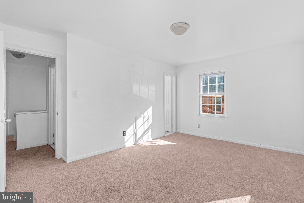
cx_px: 152
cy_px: 102
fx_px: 135
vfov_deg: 73.8
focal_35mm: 16
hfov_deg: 96.7
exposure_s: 1/2500
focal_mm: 16
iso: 400
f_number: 8
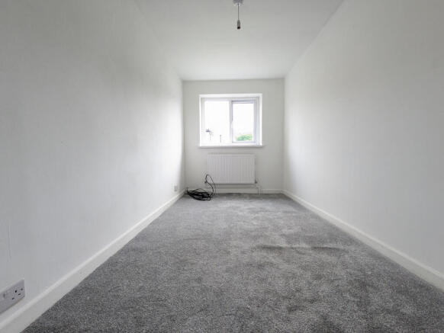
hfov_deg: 102.0
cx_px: 222
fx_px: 180
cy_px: 166
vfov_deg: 85.7
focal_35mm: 14
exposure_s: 1/100
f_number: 2.2
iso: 93
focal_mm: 1.83
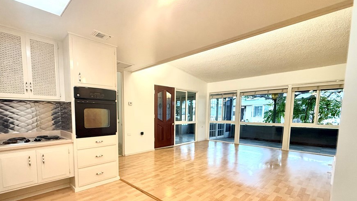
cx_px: 151
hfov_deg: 92.0
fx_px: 170
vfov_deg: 59.9
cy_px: 129
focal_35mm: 18
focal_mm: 2.22
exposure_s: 1/120
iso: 320
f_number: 2.2
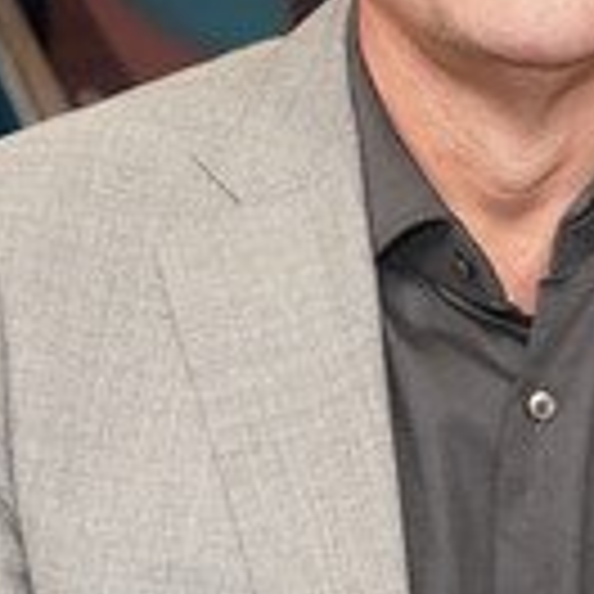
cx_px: 529
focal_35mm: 84
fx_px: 1631
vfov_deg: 19.8
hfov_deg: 20.3
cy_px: -58
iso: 2000
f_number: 5.6
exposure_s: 1/125
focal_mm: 29
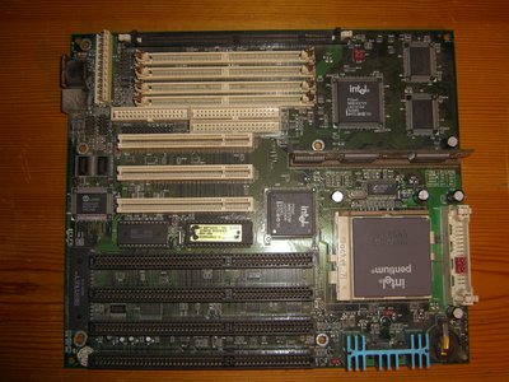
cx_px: 254
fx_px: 559
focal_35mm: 38
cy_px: 191
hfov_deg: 49.0
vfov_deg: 37.7
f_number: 2.8
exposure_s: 1/60
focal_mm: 7.9
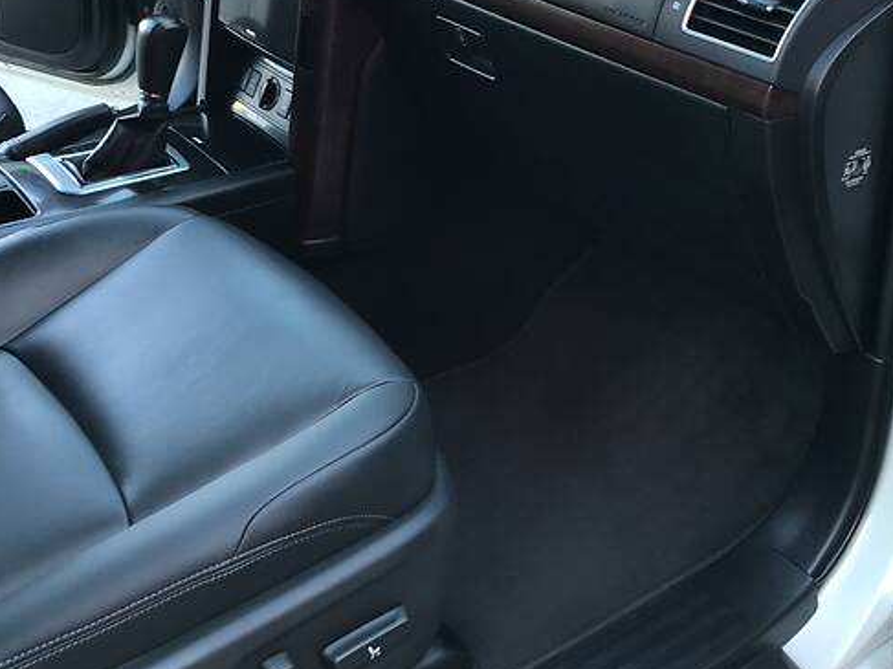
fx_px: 1186
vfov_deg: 31.0
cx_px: 431
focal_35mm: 46
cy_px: 172
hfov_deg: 41.2
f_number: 1.8
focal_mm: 4
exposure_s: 1/50
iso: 32
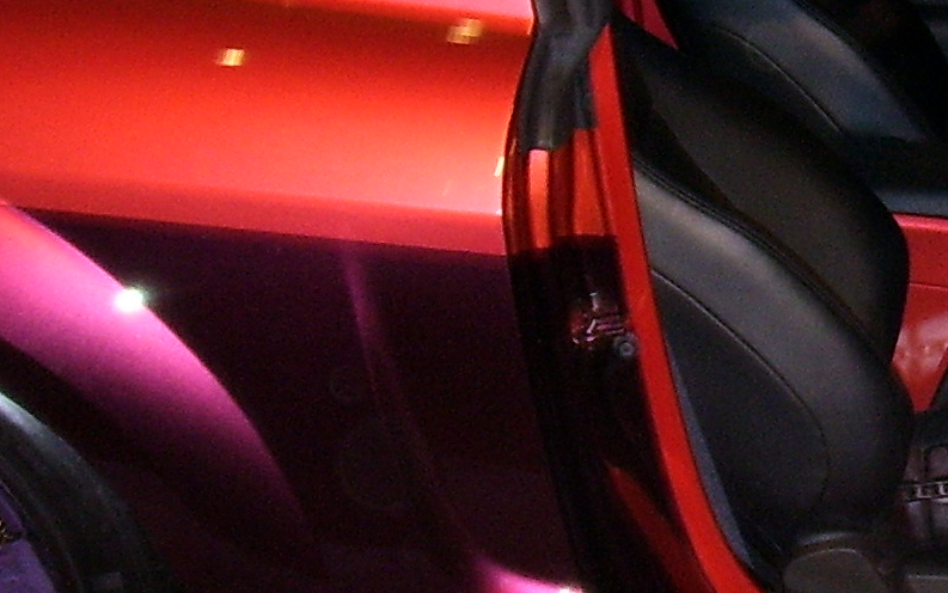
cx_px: 1268
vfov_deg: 11.2
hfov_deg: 16.7
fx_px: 3023
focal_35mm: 117
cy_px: 245
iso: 125
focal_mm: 5.6
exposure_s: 1/60
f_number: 2.7
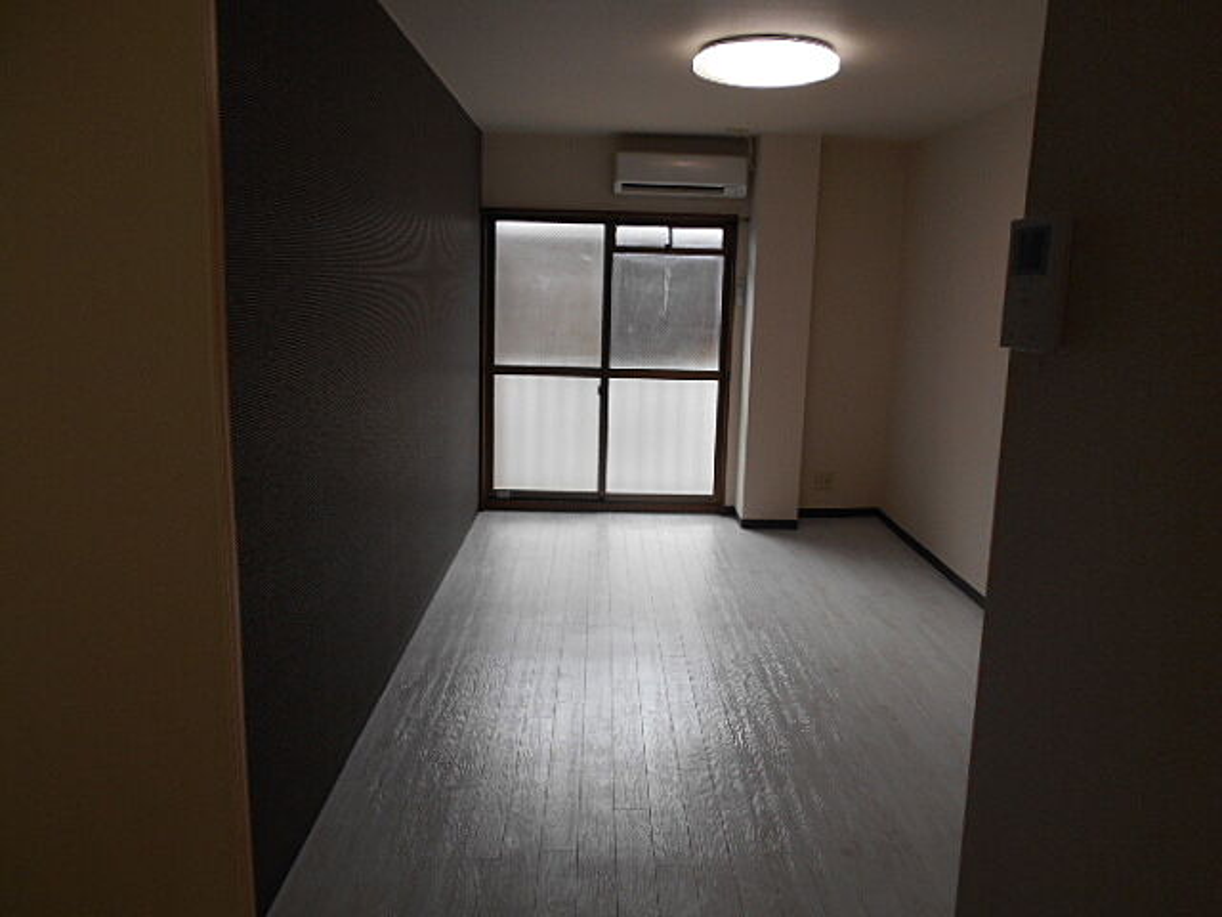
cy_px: 458
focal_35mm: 26
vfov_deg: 53.1
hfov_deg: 67.3
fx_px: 918
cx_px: 611
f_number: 3.2
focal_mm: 4.6
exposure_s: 1/40
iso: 80
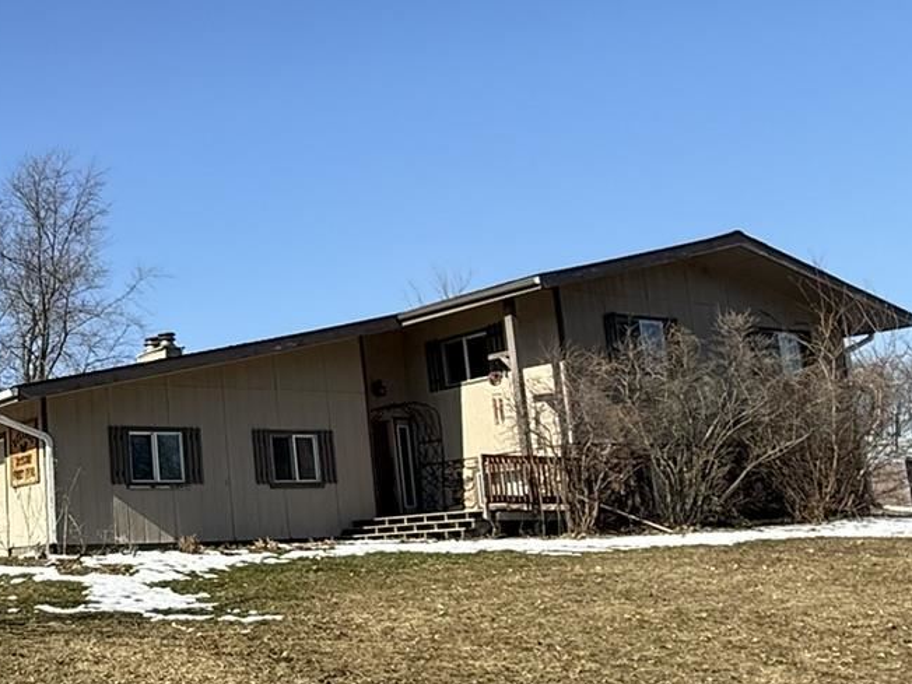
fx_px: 1159
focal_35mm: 44
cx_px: -21
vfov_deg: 32.8
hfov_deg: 37.8
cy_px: 379
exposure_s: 1/2165
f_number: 2.2
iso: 50
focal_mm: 2.22
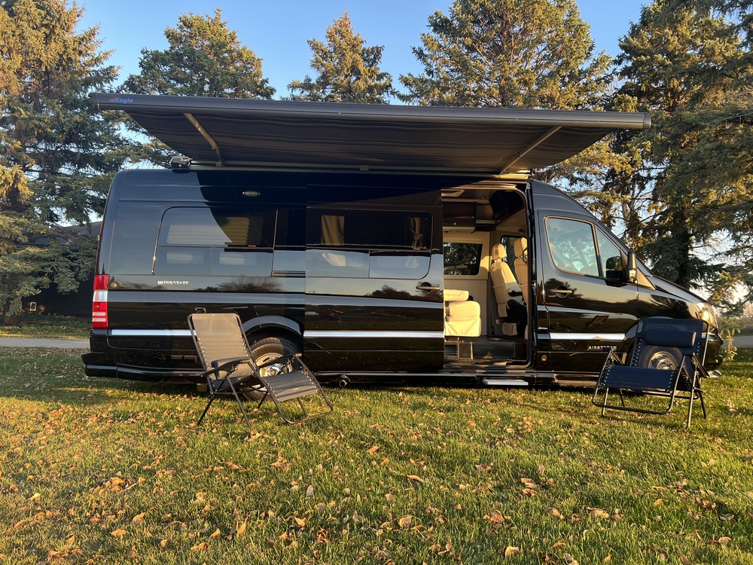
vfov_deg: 53.1
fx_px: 566
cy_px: 282
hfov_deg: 67.3
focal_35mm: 26
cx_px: 376
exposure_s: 1/121
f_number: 1.5
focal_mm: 5.7
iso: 32
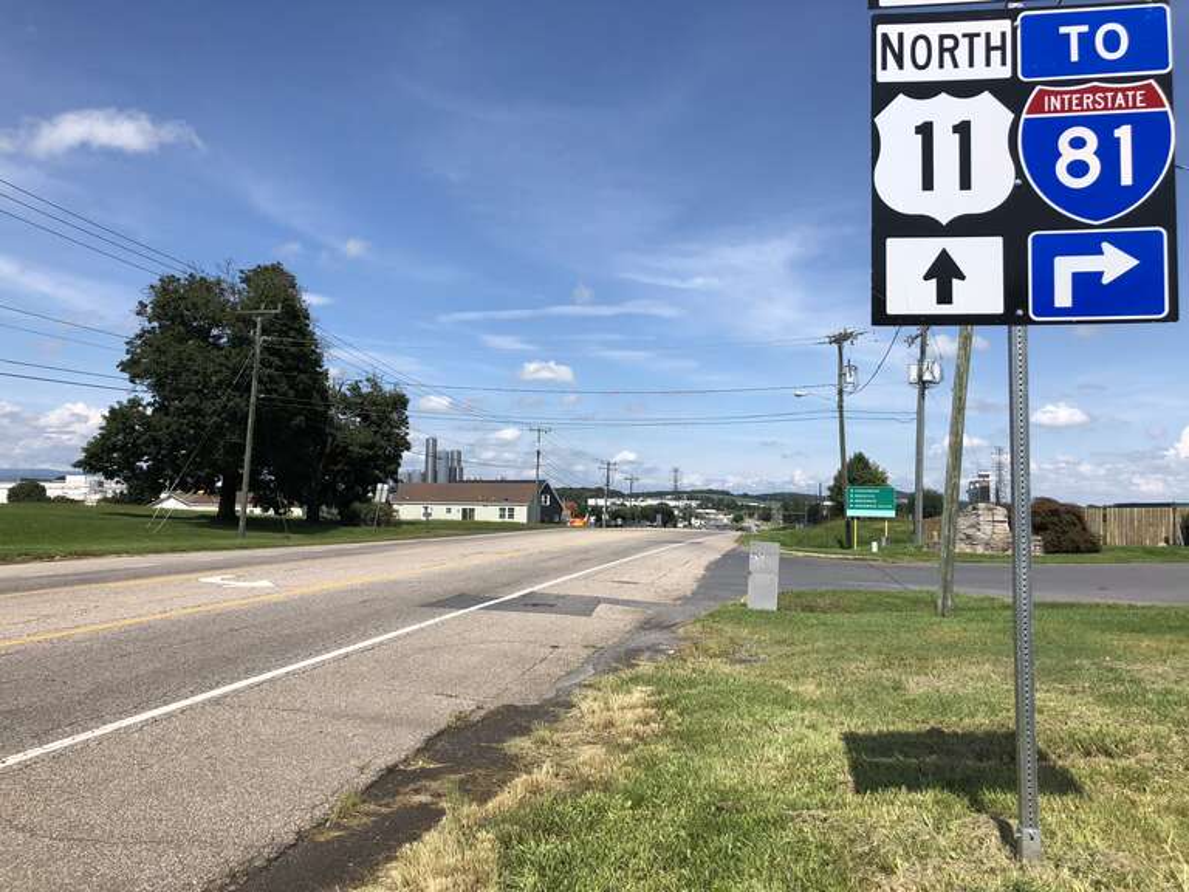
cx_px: 594
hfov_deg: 63.4
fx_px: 962
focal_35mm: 28
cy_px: 446
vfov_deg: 49.7
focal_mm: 4
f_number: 1.8
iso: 20
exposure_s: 1/2525
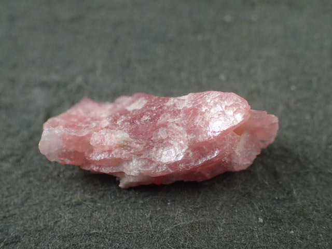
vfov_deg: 22.6
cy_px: 124
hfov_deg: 29.8
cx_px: 166
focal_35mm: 65
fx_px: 623
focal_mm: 11.78
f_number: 3.8
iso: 320
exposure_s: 1/250
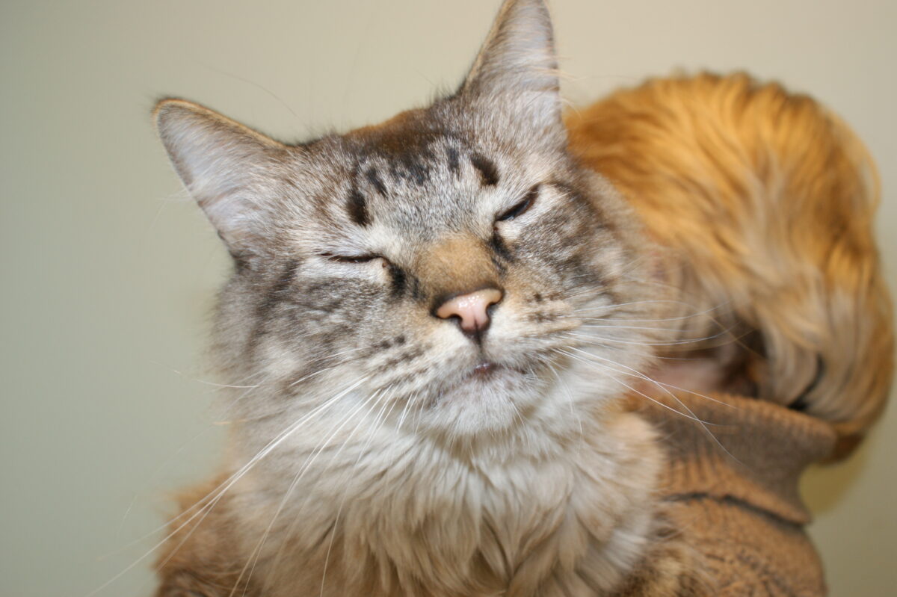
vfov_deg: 34.2
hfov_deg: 49.6
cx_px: 448
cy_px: 298
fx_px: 971
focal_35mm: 39
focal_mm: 26
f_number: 5.6
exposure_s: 1/60
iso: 400
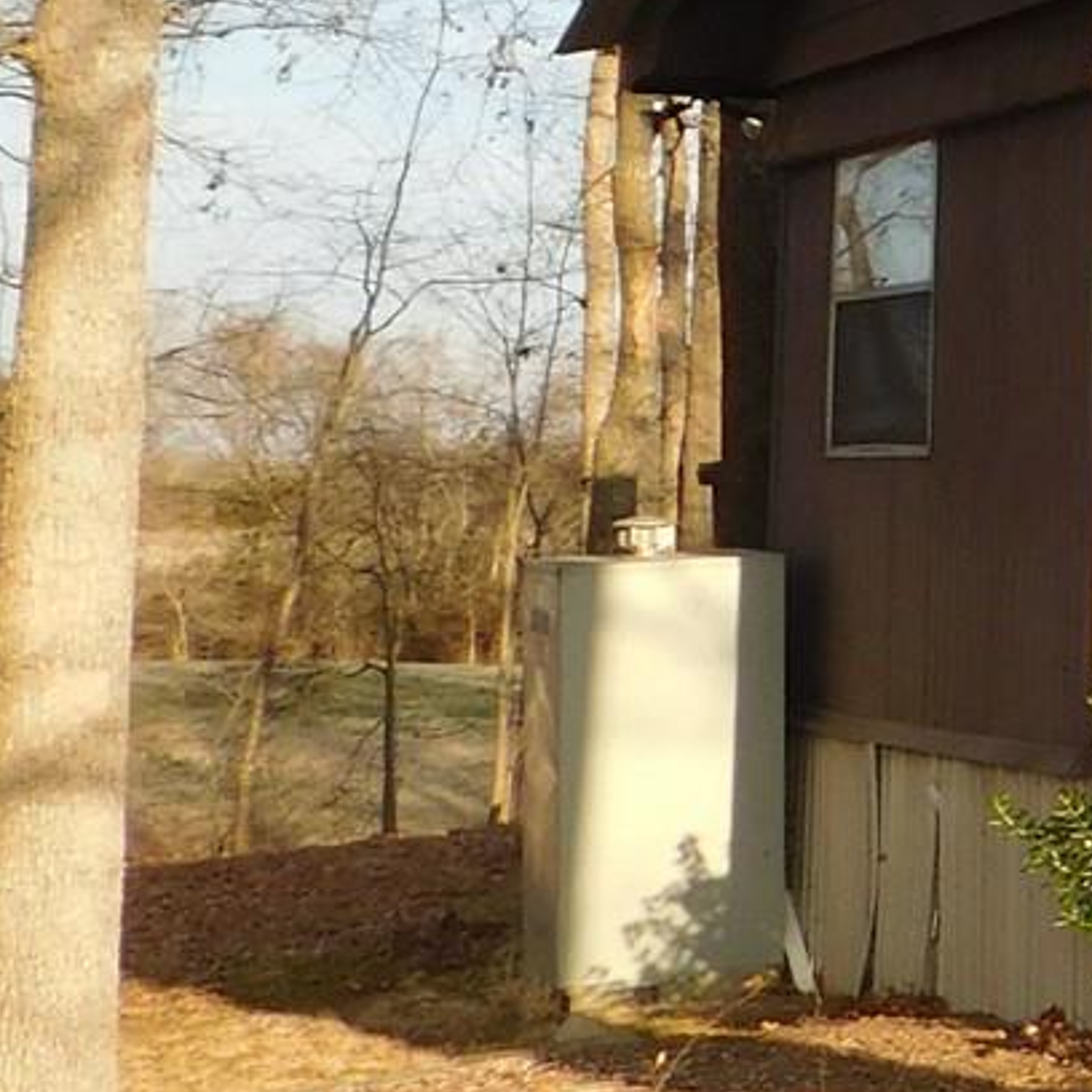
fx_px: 3640
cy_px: 118
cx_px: 2647
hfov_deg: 12.9
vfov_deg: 16.8
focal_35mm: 102
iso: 125
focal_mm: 4
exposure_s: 1/800
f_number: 3
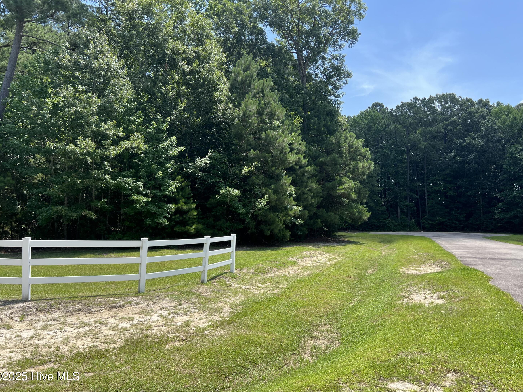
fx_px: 408
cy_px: 191
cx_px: 264
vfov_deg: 51.4
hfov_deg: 65.3
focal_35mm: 27
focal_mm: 5.7
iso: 50
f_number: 1.5
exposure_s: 1/2165
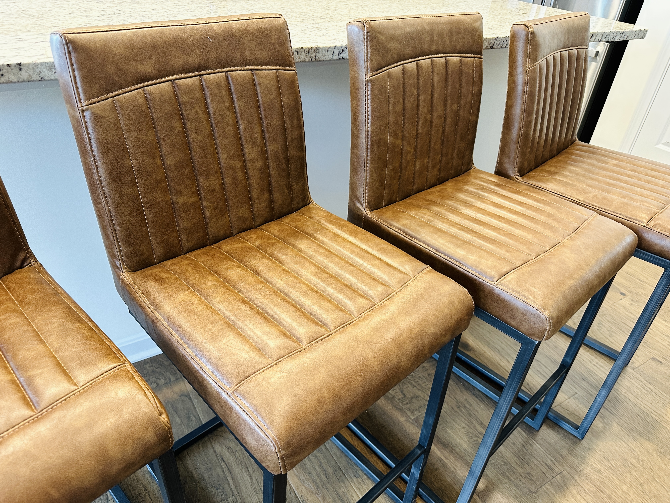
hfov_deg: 71.6
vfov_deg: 56.8
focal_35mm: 24
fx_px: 465
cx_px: 335
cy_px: 252
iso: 320
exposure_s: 1/60
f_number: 1.78
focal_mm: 6.86
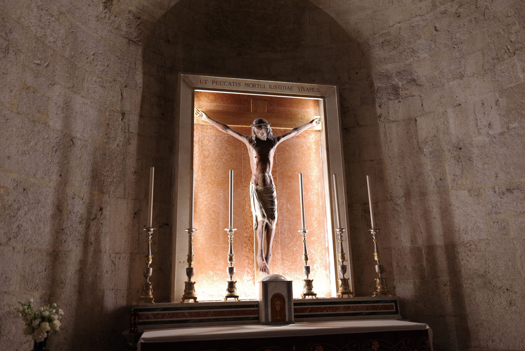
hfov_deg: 61.9
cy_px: 176
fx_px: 438
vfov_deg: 43.6
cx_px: 262
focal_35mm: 30
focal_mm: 30
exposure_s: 1/10
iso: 200
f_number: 2.8
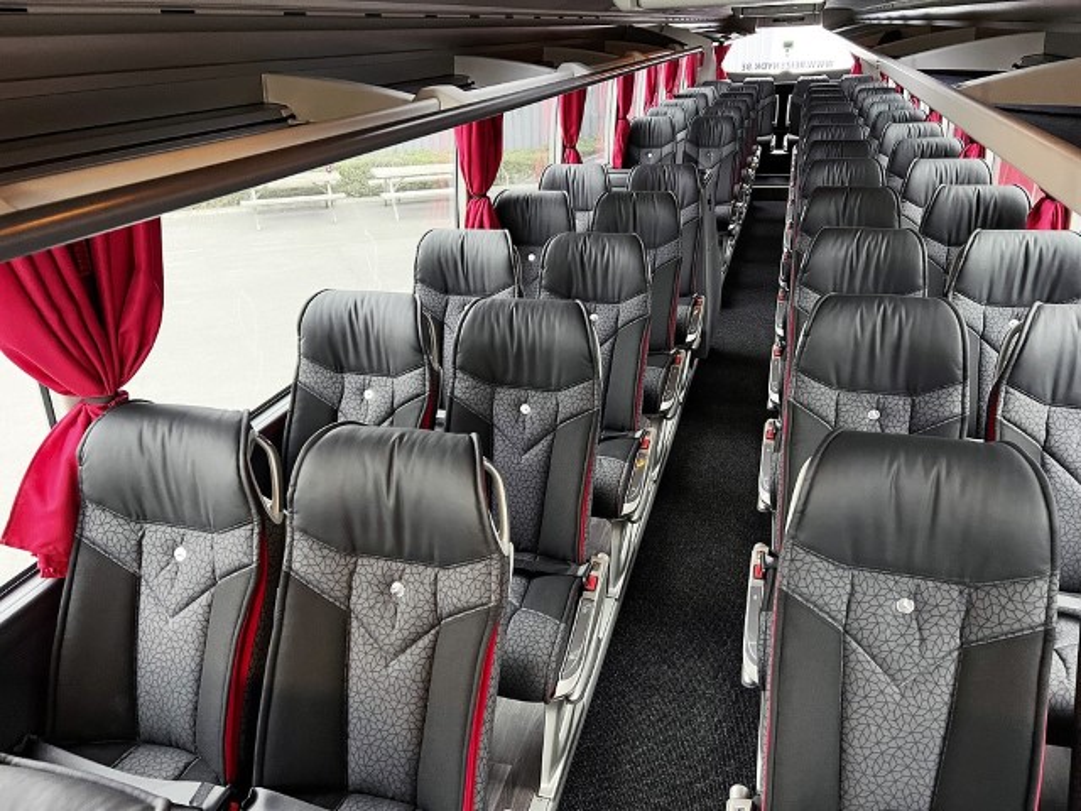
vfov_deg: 53.1
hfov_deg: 67.3
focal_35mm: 26
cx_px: 540
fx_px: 812
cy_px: 406
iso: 640
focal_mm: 5.7
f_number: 1.5
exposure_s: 1/37
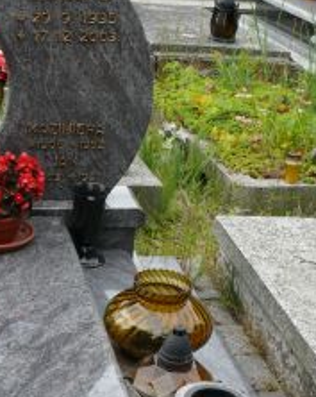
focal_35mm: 74
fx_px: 867
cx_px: 41
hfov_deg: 20.3
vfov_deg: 25.3
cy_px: 320
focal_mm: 7.4
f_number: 4
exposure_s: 1/160
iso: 100
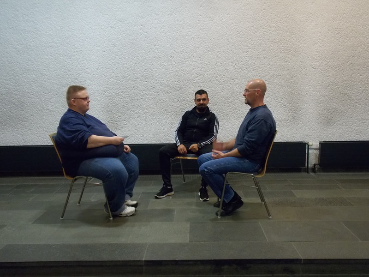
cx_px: 184
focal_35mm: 37
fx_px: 394
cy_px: 138
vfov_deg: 38.7
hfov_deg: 50.1
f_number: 3.5
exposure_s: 1/10
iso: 400
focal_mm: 6.6
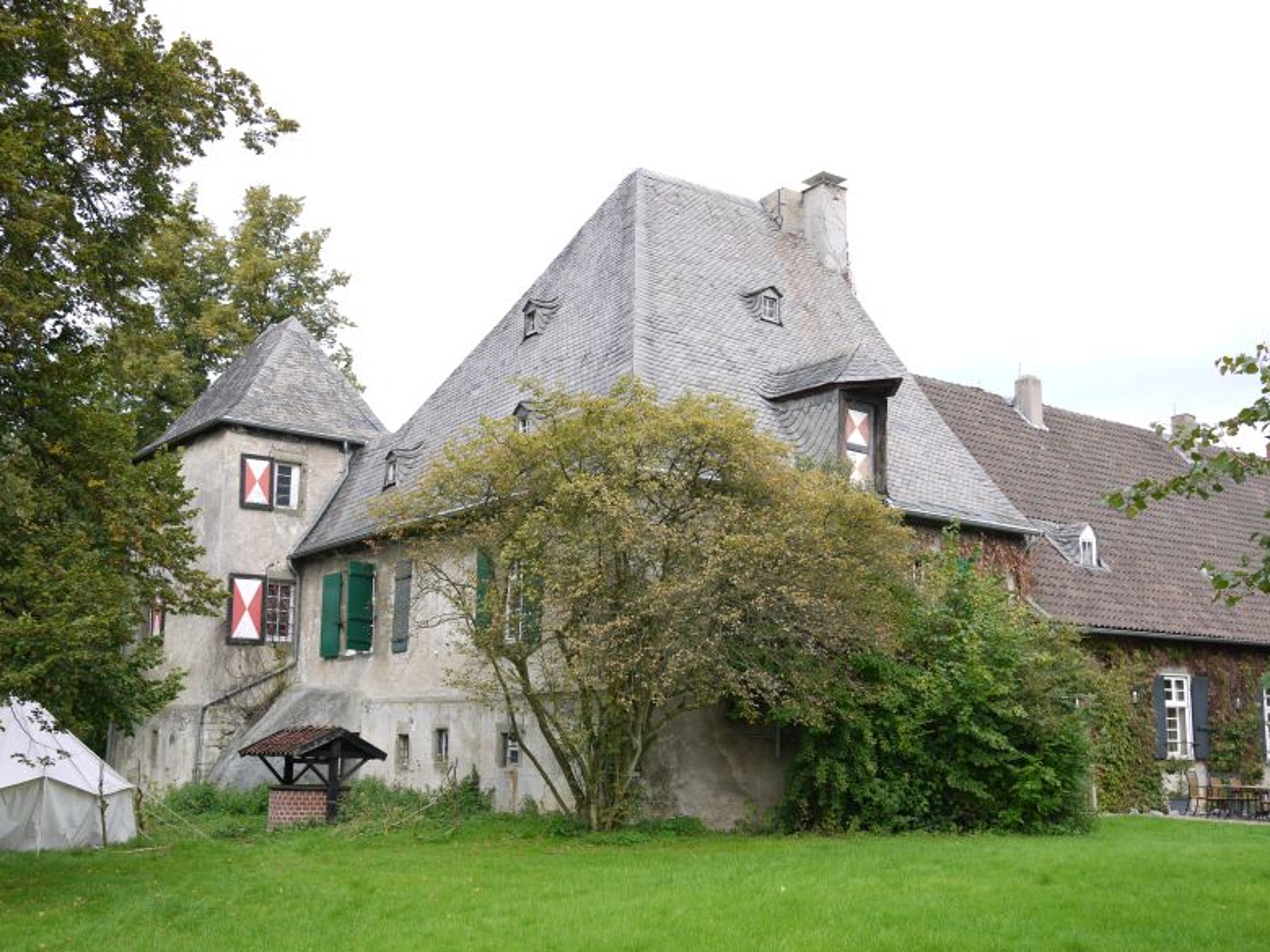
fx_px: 1504
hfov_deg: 45.8
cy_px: 487
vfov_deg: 35.1
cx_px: 648
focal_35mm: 41
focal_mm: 20
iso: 100
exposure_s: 1/400
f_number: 3.5
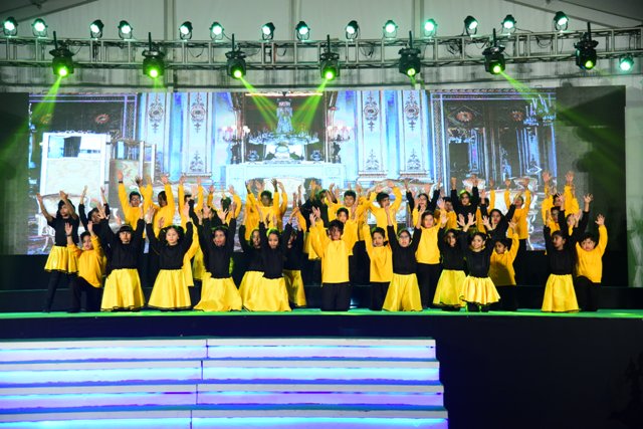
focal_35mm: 62
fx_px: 1108
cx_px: 322
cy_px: 214
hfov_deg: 32.4
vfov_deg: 21.9
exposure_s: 1/200
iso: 2000
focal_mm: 62
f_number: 4
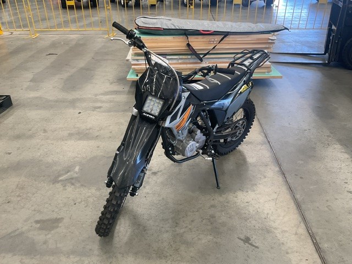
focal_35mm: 29
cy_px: 132
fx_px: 295
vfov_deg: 48.2
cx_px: 176
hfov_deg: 61.7
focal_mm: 3
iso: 50
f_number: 1.8
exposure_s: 1/100
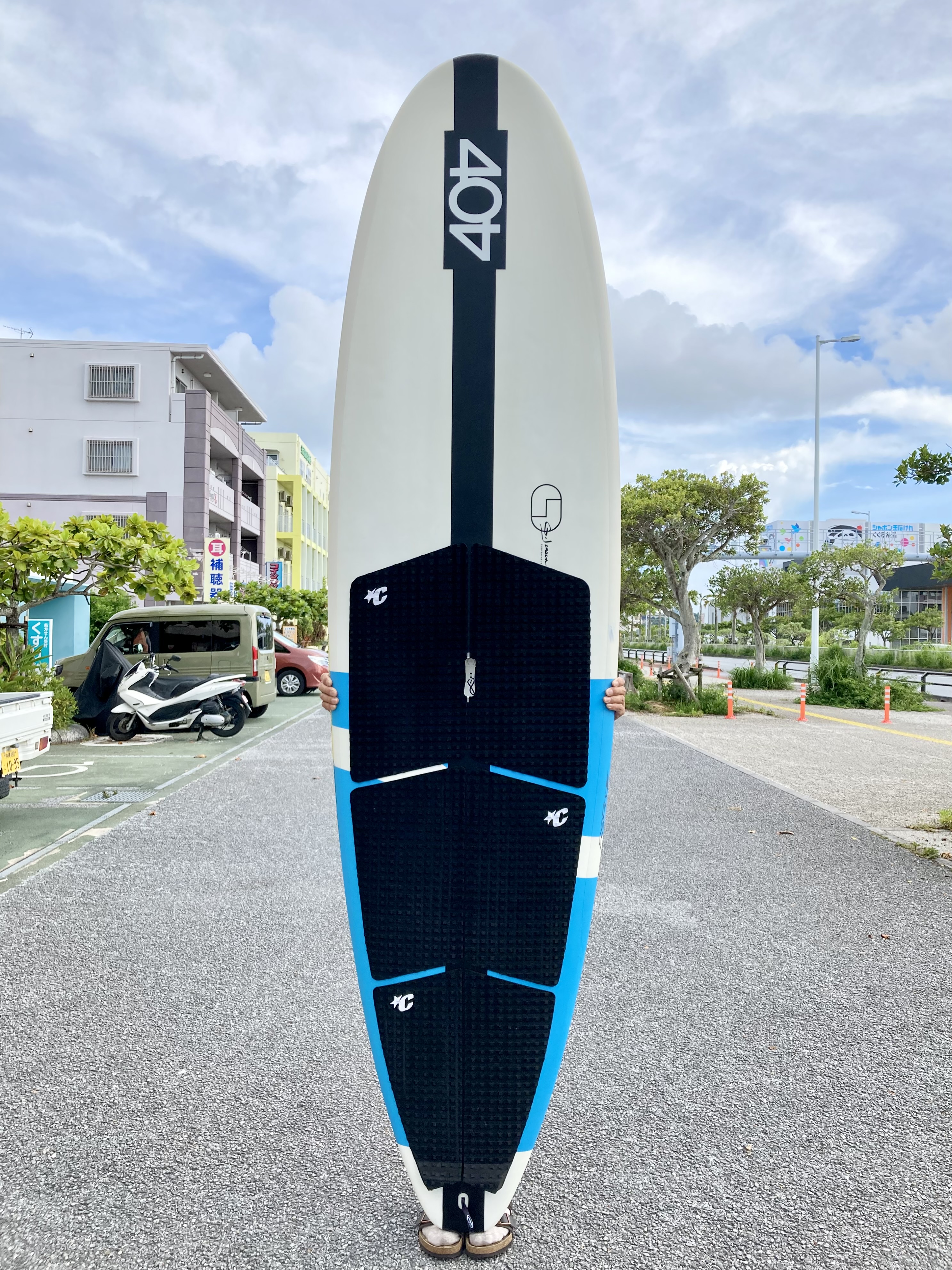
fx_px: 1027
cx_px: 476
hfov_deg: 49.7
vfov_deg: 63.4
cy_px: 635
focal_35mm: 28
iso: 20
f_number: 1.8
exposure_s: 1/813
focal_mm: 3.99
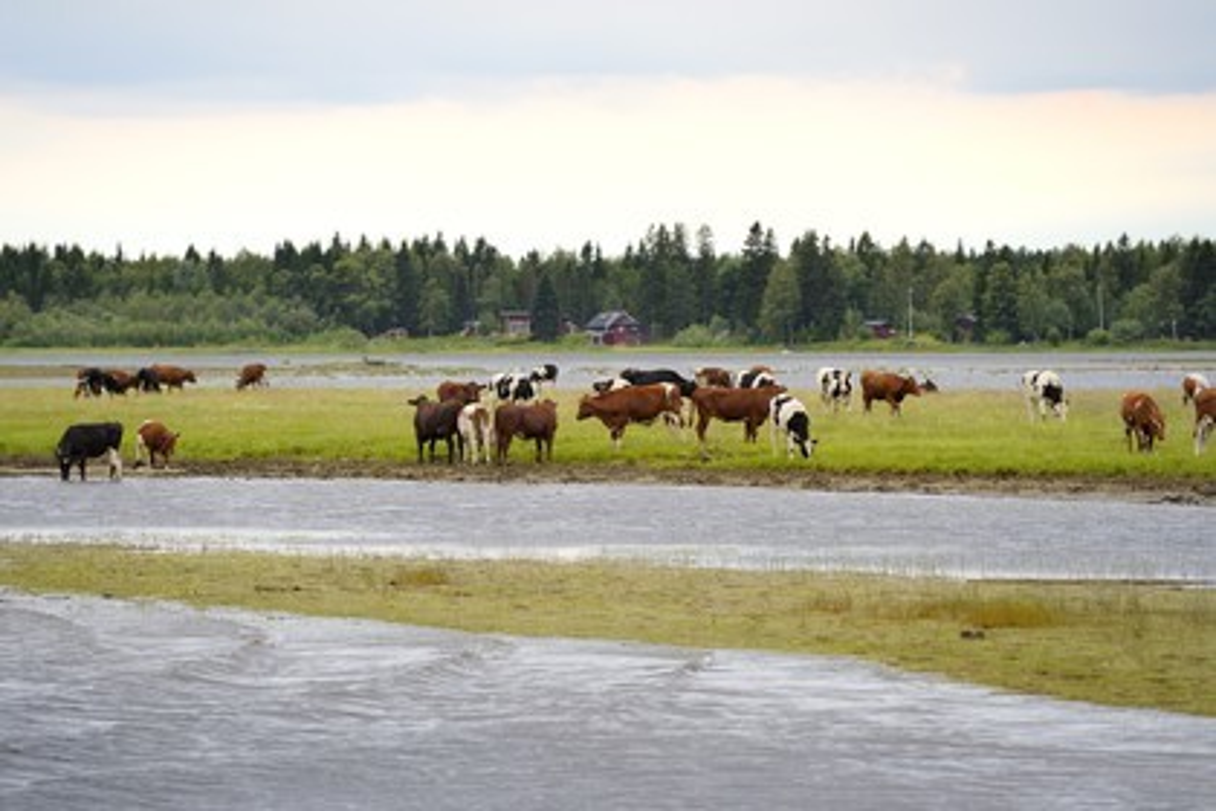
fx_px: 6755
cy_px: 406
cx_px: 608
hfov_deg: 10.3
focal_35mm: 200
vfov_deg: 6.9
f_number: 5
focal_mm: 200
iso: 800
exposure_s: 1/250
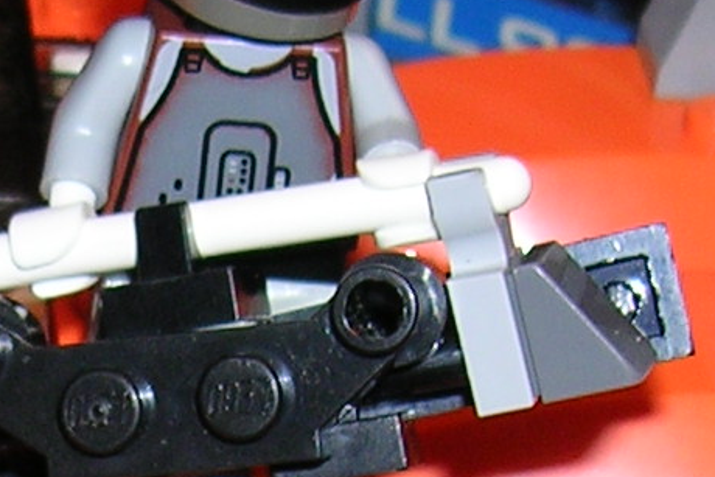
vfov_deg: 7.7
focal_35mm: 176
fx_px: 3496
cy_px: 649
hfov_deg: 11.5
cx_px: -53
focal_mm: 5.8
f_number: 2.8
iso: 50
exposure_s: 1/60.1
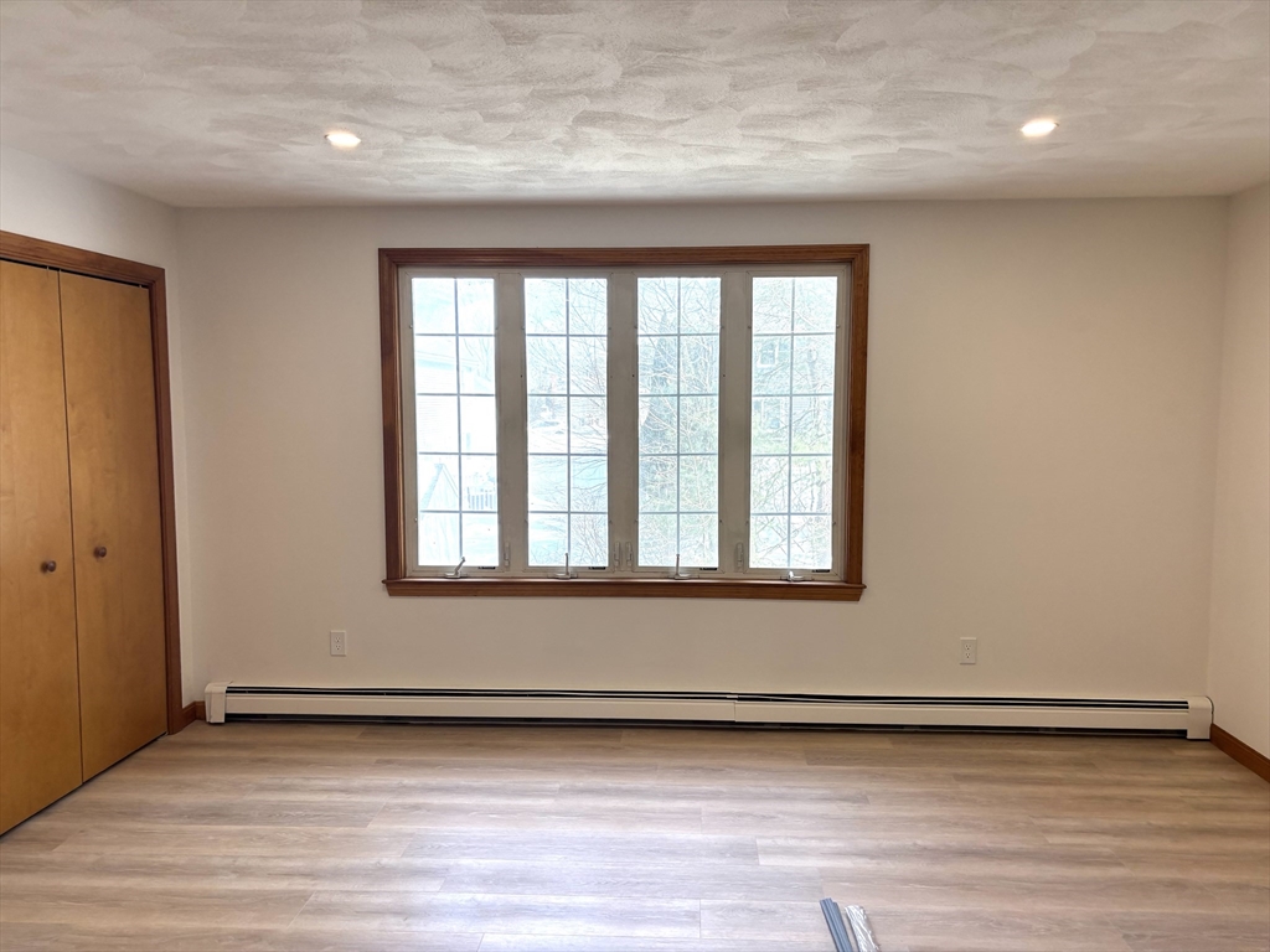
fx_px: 954
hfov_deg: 67.3
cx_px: 635
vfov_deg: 53.1
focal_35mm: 26
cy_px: 476
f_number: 1.6
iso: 64
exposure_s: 1/167
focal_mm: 5.96
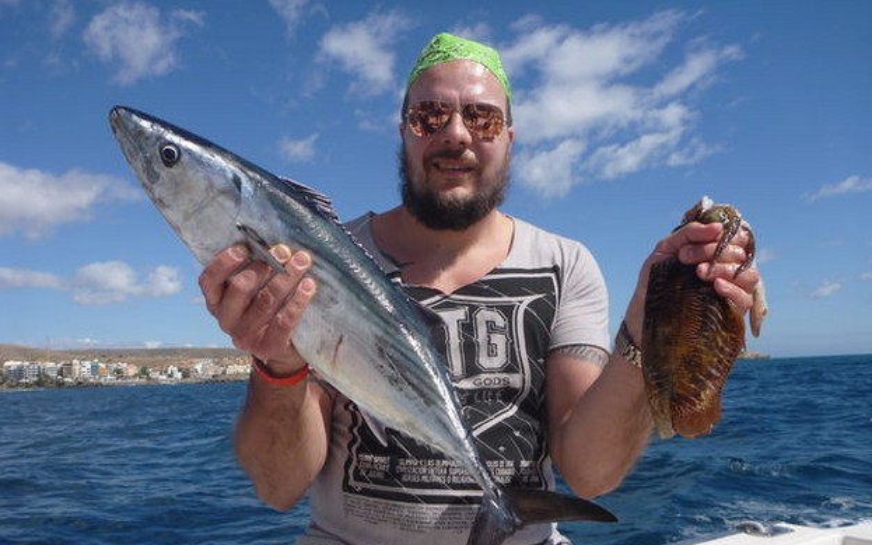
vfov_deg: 41.7
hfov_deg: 62.9
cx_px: 439
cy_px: 308
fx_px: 713
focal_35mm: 30
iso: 100
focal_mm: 4.9
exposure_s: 1/200
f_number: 10
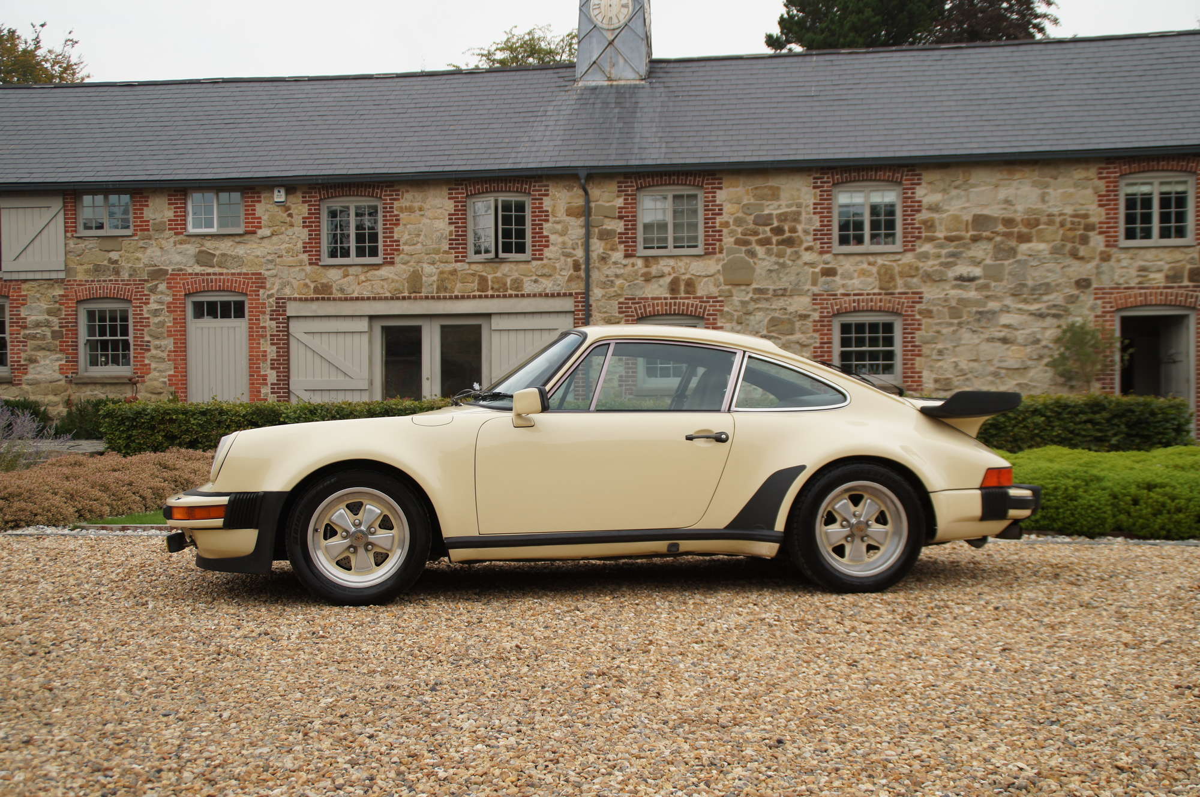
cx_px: 600
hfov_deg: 46.4
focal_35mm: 42
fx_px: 1398
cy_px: 398
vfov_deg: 31.8
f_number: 5
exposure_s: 1/320
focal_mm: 28
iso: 100
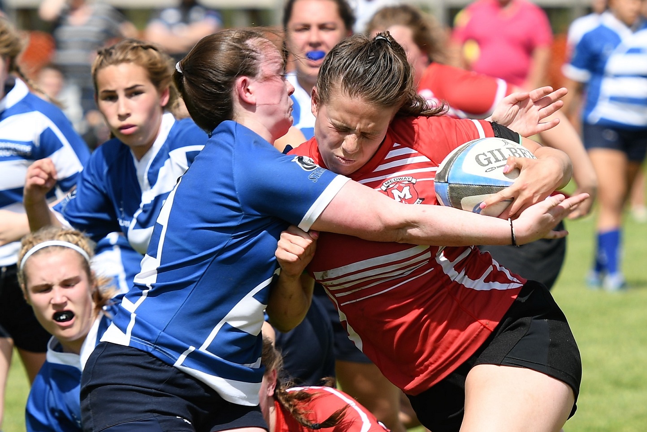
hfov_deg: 8.6
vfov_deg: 5.7
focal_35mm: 240
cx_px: 324
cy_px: 216
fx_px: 4314
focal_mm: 160
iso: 100
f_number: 4
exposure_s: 1/1000
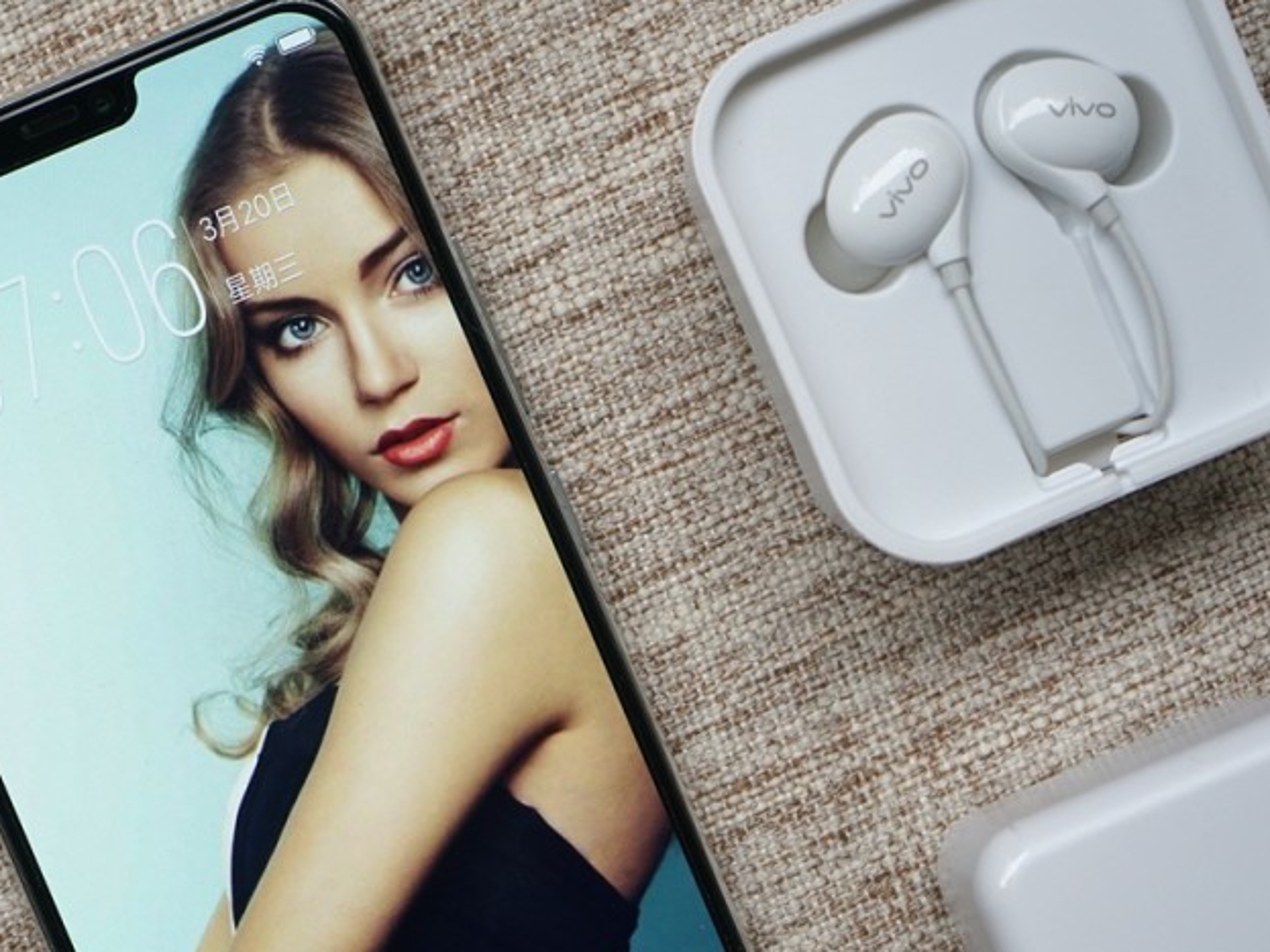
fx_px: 3228
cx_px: 277
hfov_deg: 22.0
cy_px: 601
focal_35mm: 88
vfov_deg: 16.8
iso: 500
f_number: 5.6
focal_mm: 57
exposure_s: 1/200
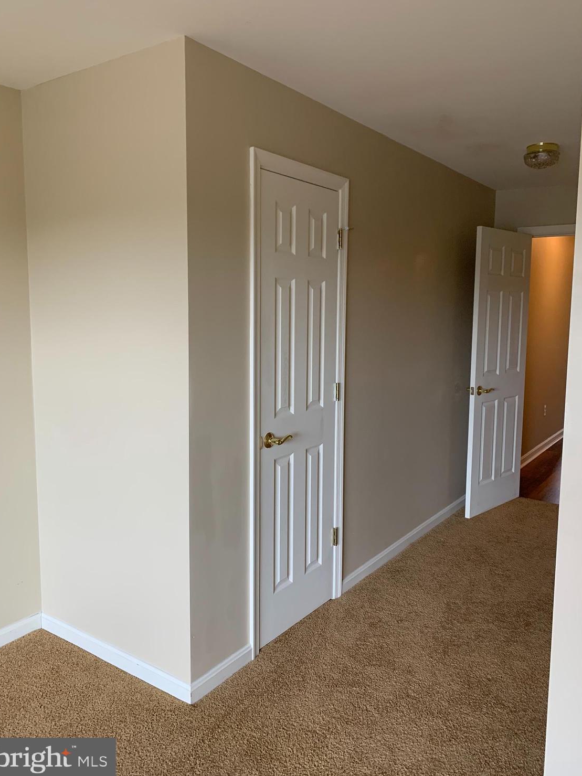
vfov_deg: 65.3
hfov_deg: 51.3
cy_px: 378
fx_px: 605
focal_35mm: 27
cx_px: 287
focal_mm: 4.25
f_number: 1.8
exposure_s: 1/121
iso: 64
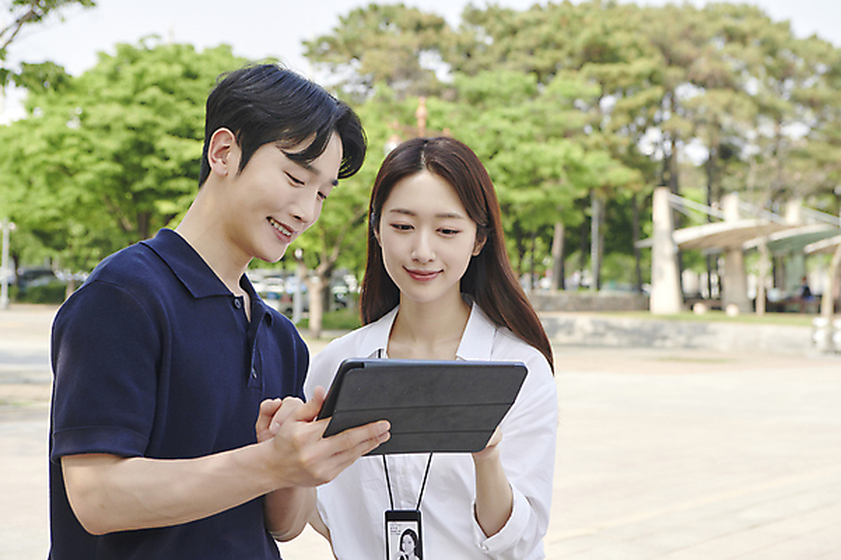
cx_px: 420
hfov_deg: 30.1
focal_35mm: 67
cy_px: 280
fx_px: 1564
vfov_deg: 20.3
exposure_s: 1/200
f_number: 5.6
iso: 160
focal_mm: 56
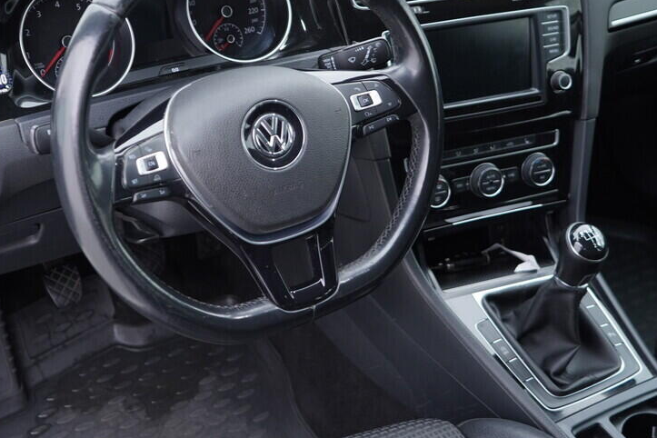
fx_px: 931
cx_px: 239
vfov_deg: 26.3
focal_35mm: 51
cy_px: 139
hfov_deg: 38.6
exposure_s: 1/40
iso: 250
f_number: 2.8
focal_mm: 24
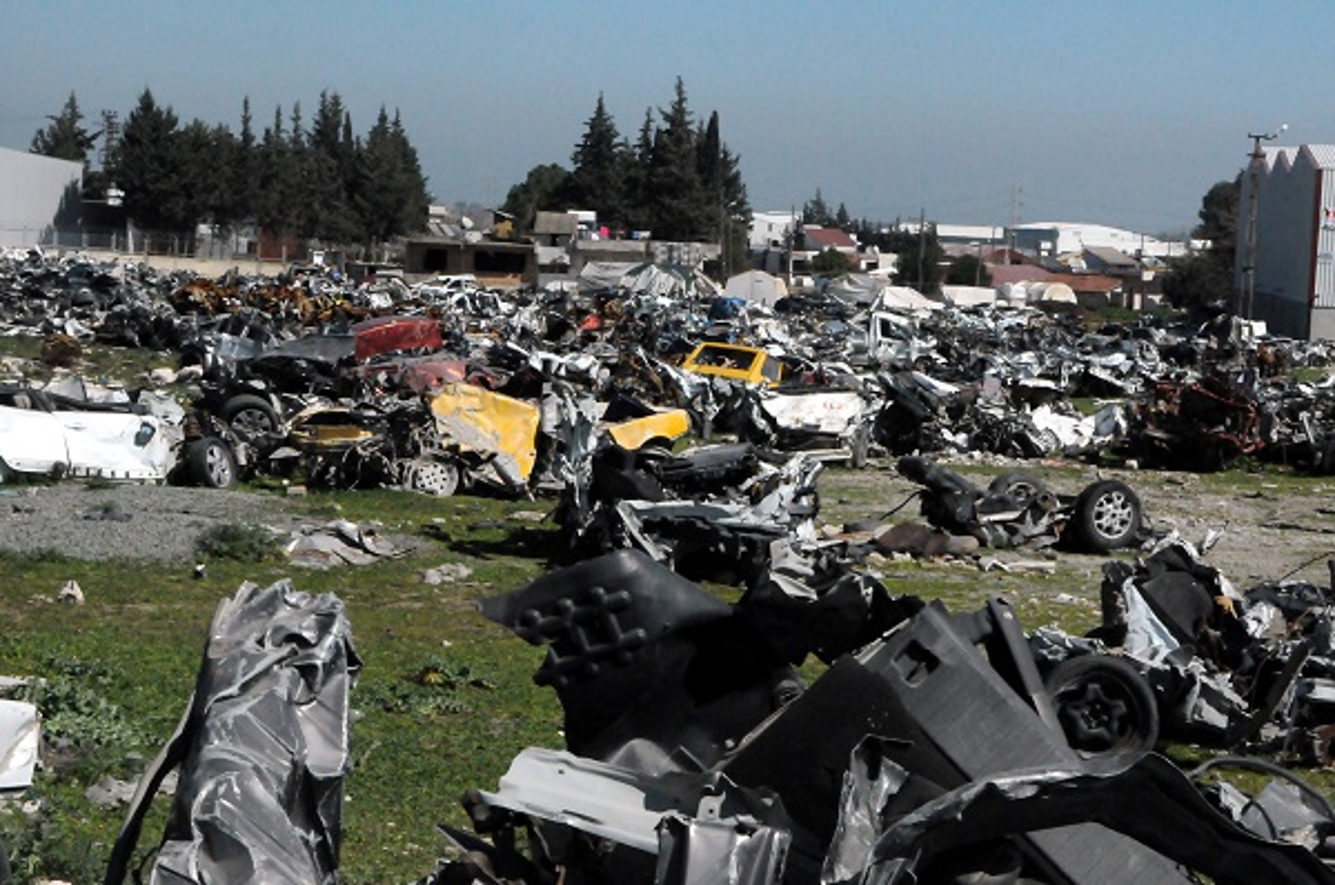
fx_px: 3443
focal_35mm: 93
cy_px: 442
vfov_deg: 14.7
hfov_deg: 21.9
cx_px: 668
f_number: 25
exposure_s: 1/2500
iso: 3200
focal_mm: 62
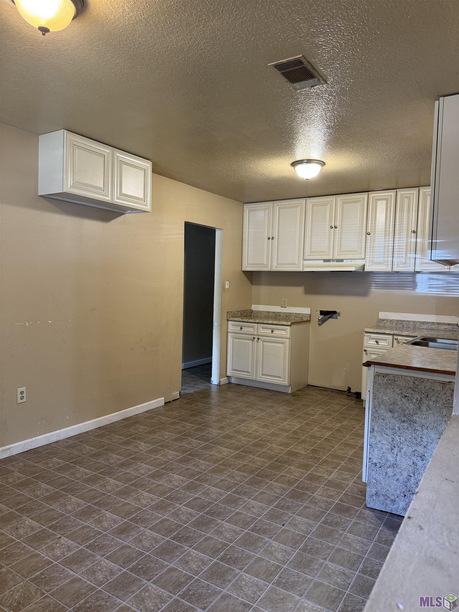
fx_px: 424
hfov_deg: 56.8
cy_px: 306
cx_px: 230
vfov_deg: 71.6
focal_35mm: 24
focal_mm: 6.76
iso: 200
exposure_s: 1/60
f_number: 1.78
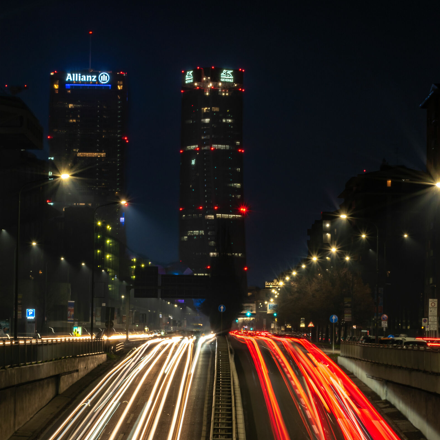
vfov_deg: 16.1
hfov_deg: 16.1
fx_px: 1553
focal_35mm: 108
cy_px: 277
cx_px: 219
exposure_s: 10
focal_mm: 56
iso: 100
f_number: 32
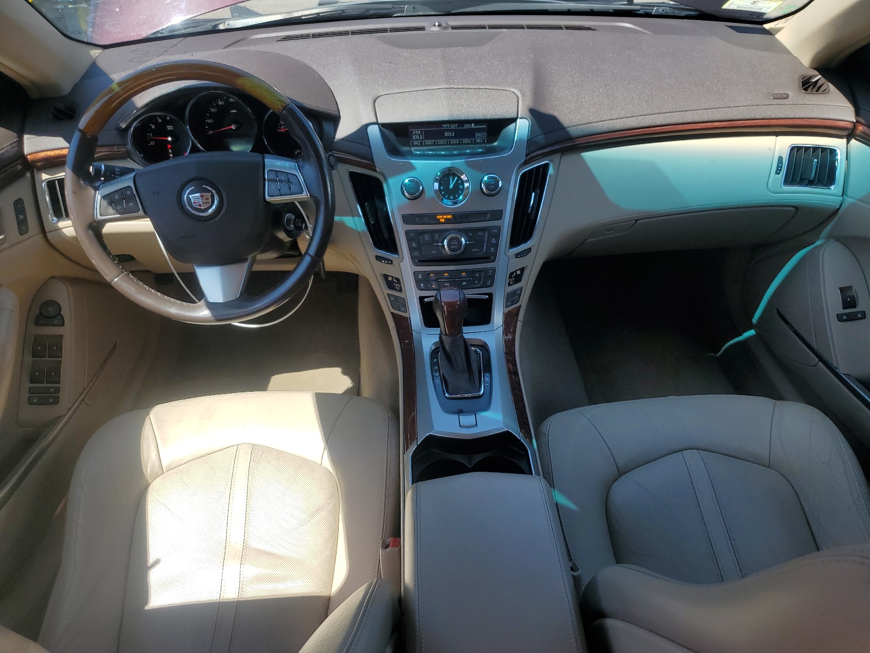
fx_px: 653
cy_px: 326
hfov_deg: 67.3
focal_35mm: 26
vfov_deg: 53.1
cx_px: 435
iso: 50
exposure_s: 1/833
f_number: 1.5
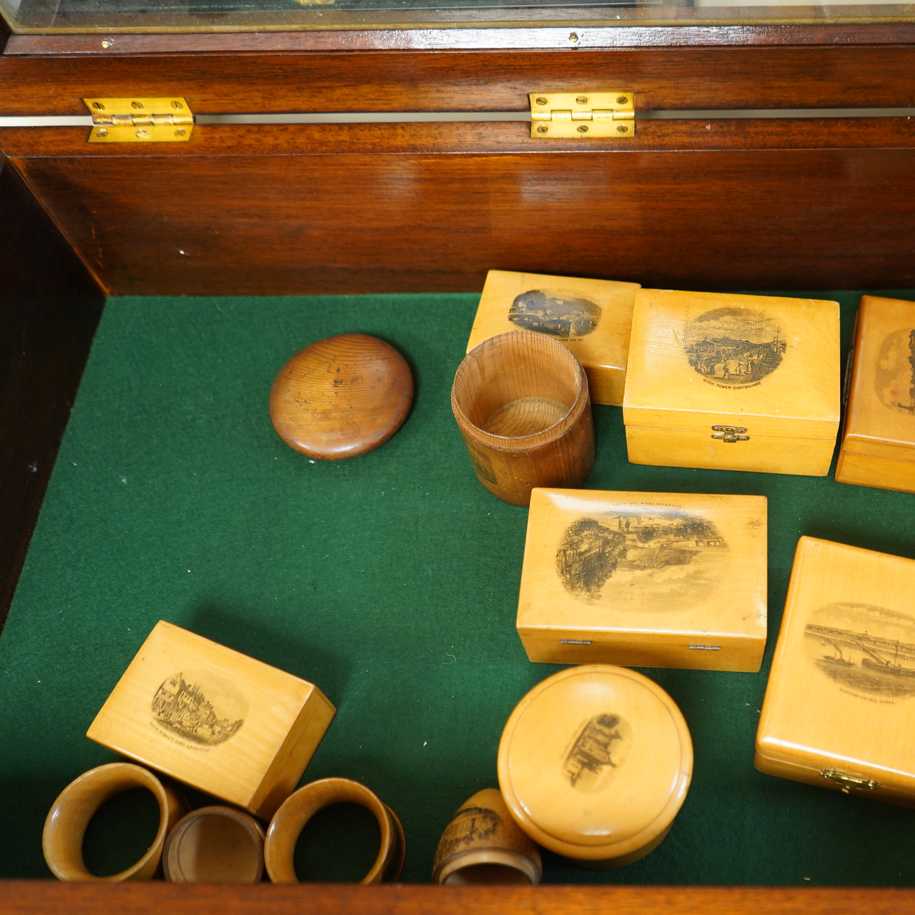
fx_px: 1077
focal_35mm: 36
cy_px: 455
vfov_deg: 46.0
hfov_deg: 44.9
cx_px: 654
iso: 2500
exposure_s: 1/100
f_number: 3.5
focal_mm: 28
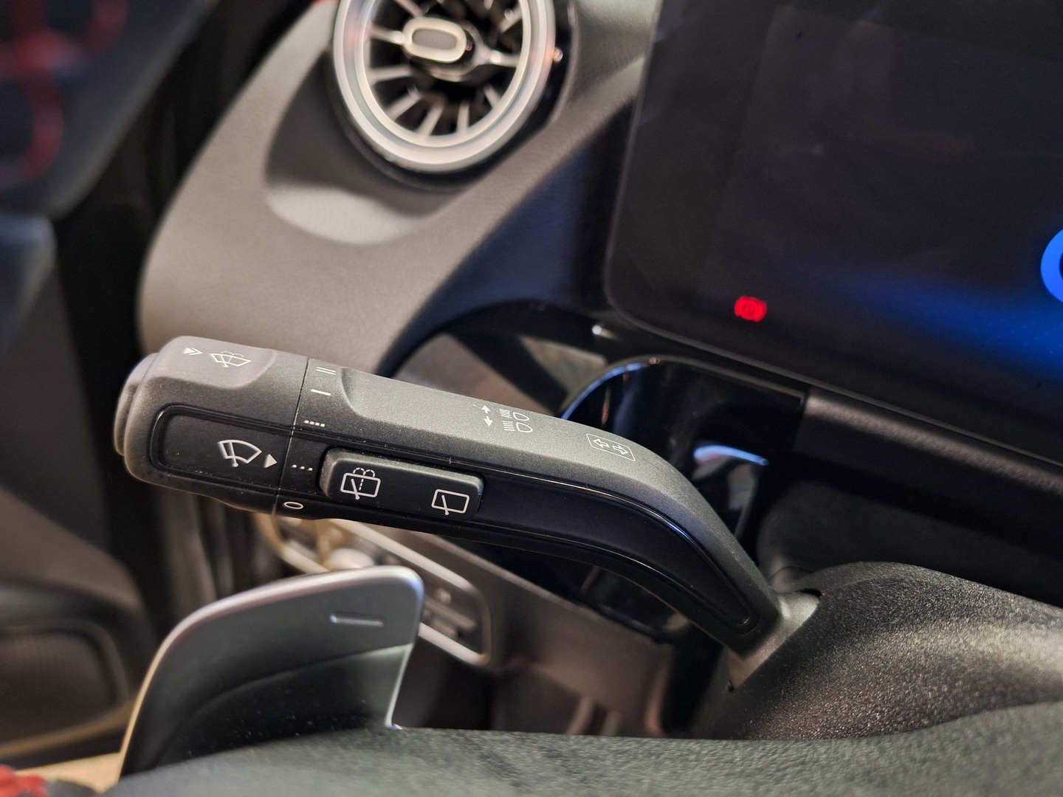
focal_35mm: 23
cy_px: 398
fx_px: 706
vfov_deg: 58.9
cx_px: 532
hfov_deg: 73.9
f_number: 1.8
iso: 500
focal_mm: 5.54
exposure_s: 1/20
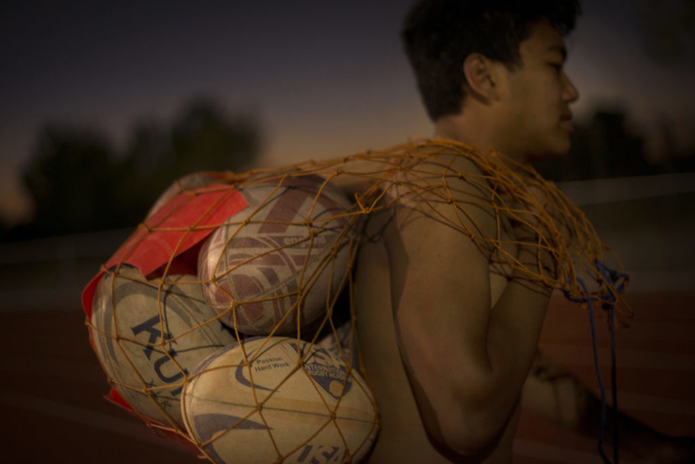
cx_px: 348
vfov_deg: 27.0
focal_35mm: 50
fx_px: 965
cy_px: 232
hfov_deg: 39.6
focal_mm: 50
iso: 800
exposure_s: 1/160
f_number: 1.4
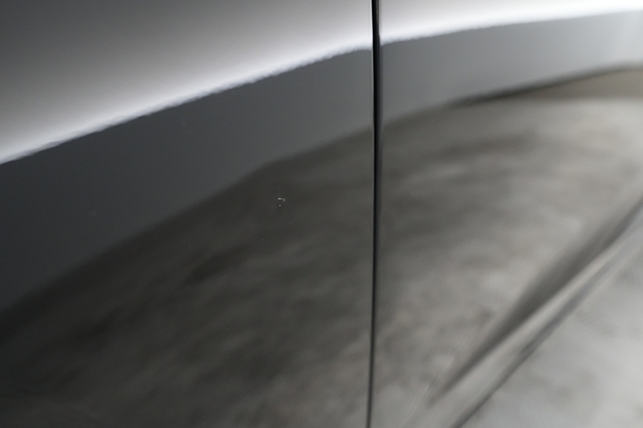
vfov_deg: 46.4
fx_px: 500
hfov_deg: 65.5
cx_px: 322
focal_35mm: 28
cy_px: 214
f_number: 4.5
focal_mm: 28
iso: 6400
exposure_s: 1/100
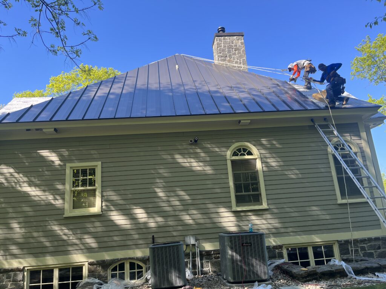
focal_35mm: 26
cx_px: 193
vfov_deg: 53.1
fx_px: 290
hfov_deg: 67.3
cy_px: 144
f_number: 1.6
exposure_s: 1/688
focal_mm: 5.1
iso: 50
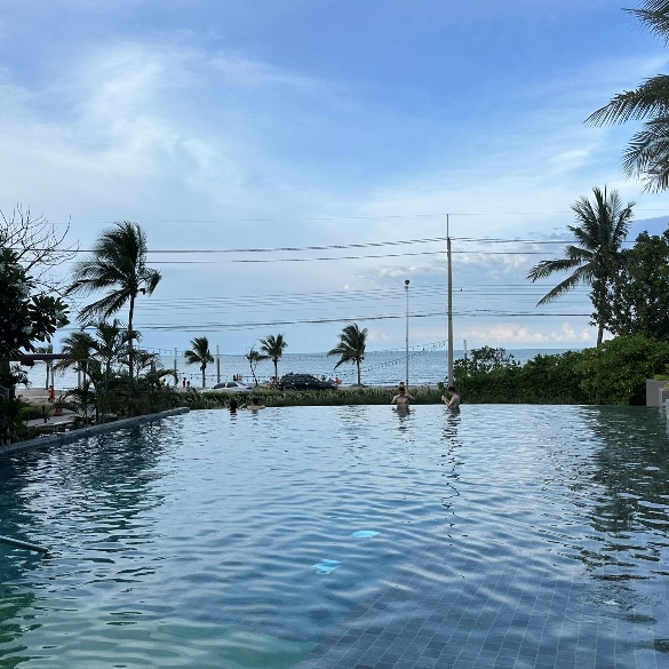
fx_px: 634
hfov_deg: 55.1
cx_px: 408
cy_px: 330
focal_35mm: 29
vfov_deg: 55.6
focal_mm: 6.86
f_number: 1.78
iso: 80
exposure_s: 1/1721
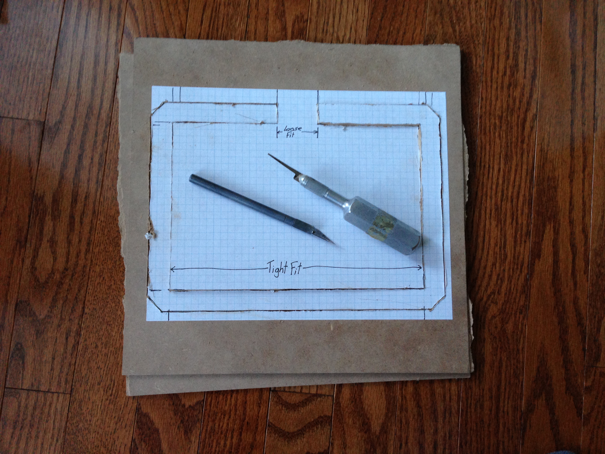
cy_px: 227
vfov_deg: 42.9
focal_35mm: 33
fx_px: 577
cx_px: 302
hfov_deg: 55.4
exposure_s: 1/20
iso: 160
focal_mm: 4.13
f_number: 2.4
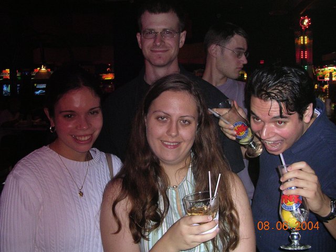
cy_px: 126
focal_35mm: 38
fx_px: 369
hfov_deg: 49.0
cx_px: 168
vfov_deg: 37.7
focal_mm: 5.8
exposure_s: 1/60.1
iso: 400
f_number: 2.8
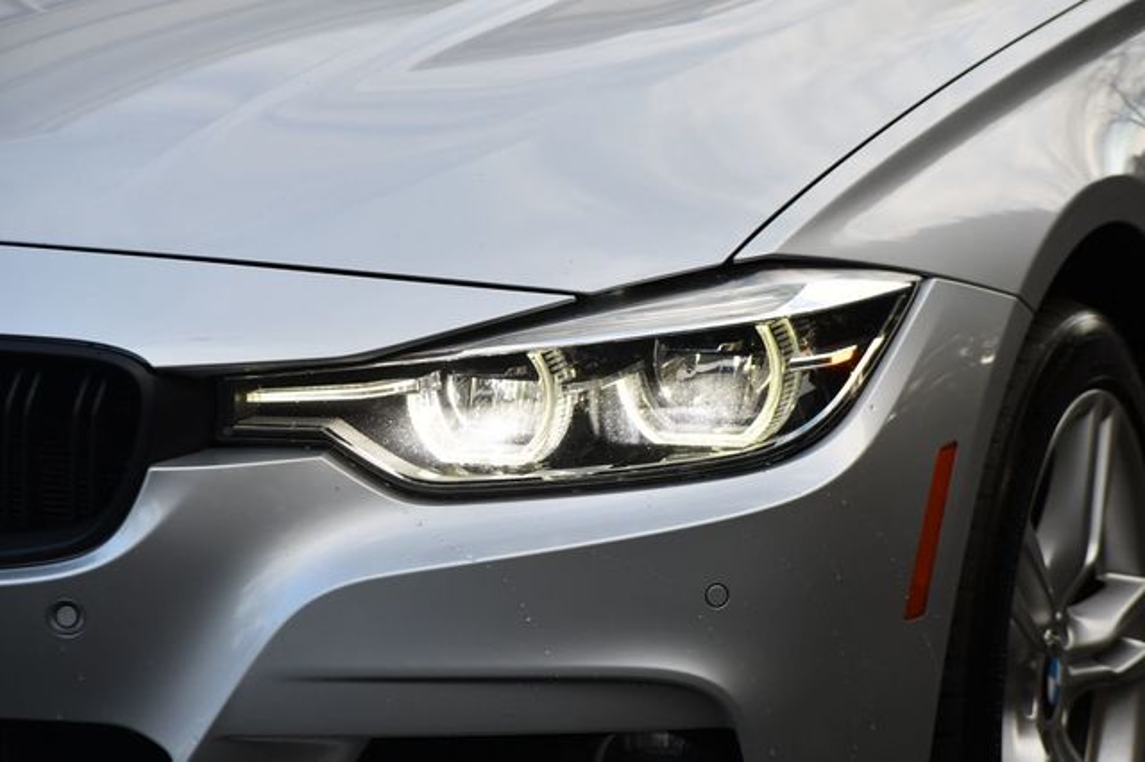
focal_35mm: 153
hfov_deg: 13.4
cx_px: 572
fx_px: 4864
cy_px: 381
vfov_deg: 9.0
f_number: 5.6
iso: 280
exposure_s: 1/250
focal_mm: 102
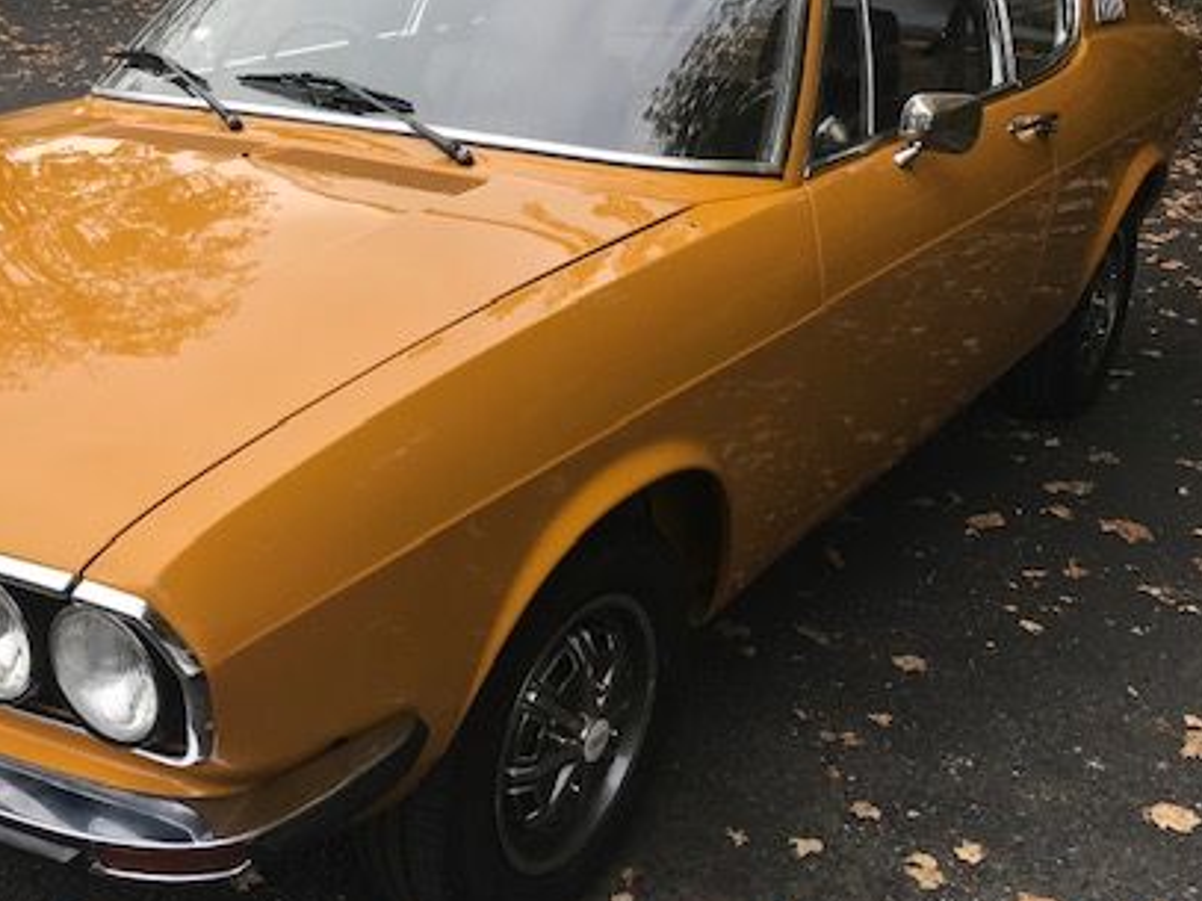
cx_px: 325
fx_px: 1527
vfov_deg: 32.8
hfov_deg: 41.9
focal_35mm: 44
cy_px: 422
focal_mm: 3.99
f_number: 1.8
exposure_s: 1/312
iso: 20
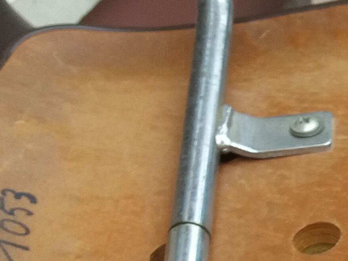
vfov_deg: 10.8
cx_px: 394
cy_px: 395
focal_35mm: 132
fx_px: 1327
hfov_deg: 14.6
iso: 64
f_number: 1.9
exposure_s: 1/100
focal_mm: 3.7
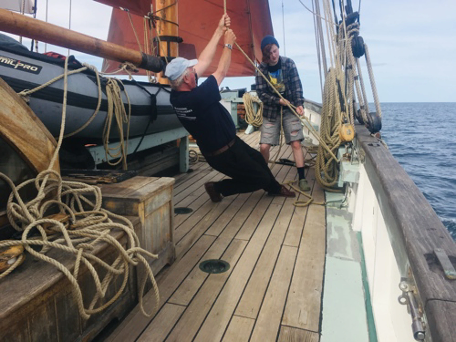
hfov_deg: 61.7
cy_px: 171
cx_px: 228
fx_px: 382
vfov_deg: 48.2
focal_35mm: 29
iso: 25
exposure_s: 1/1374
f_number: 2.2
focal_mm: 4.15
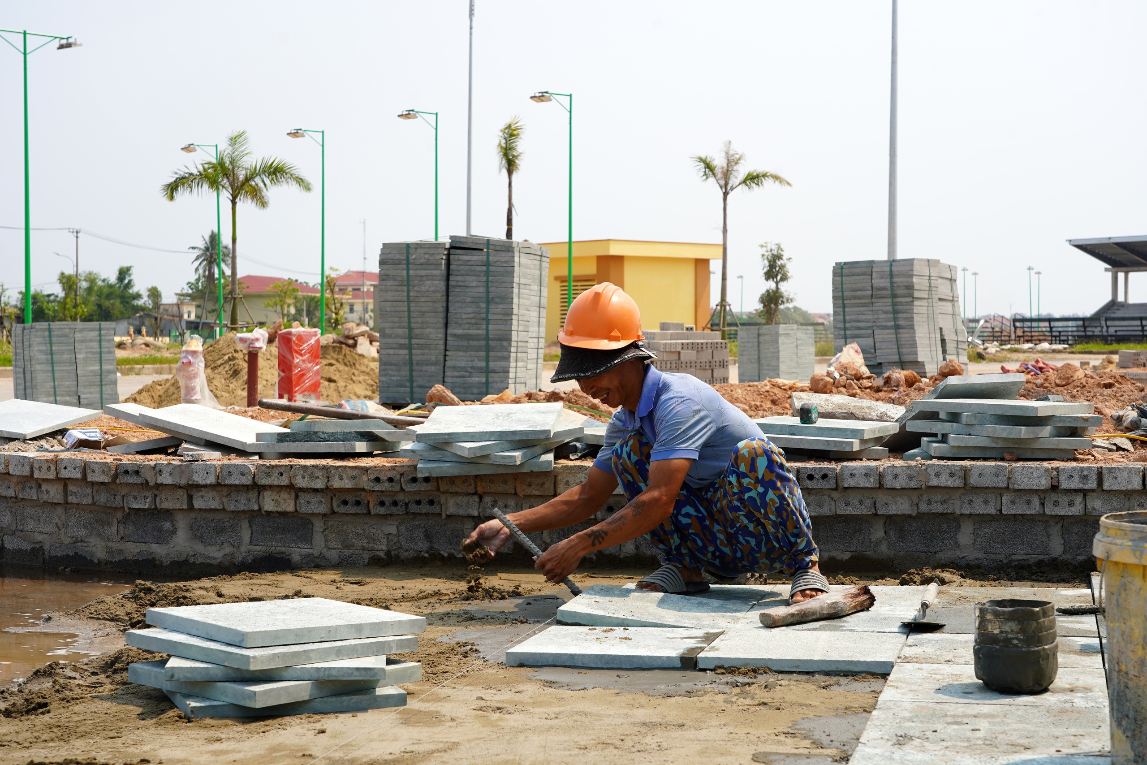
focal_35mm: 56
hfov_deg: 35.6
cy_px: 382
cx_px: 574
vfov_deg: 24.2
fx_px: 1784
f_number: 10
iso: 100
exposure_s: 1/160
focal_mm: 56
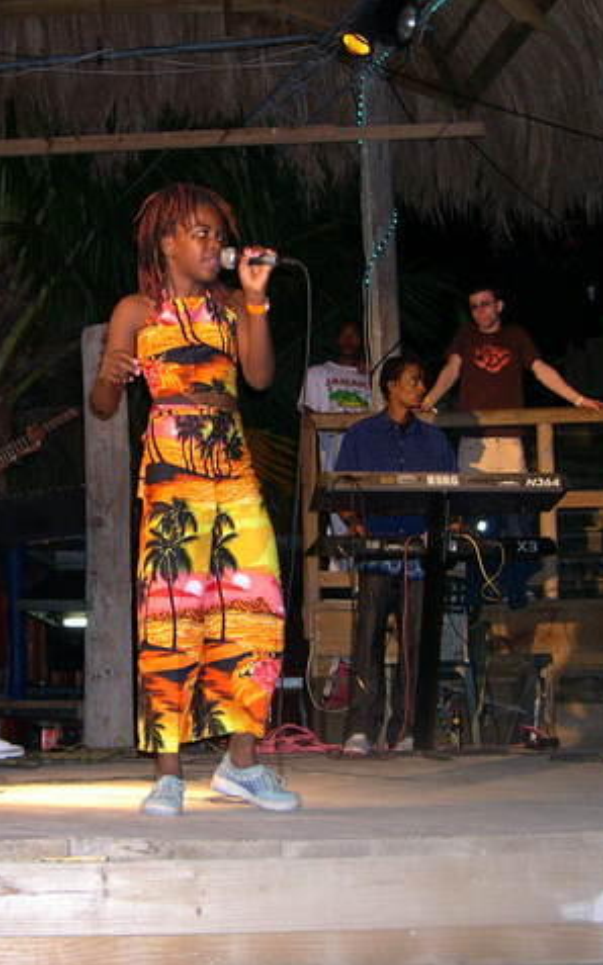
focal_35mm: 54
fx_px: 1420
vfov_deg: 37.5
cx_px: 113
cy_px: 484
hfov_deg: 23.6
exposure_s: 1/60
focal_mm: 8
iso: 375
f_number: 2.8
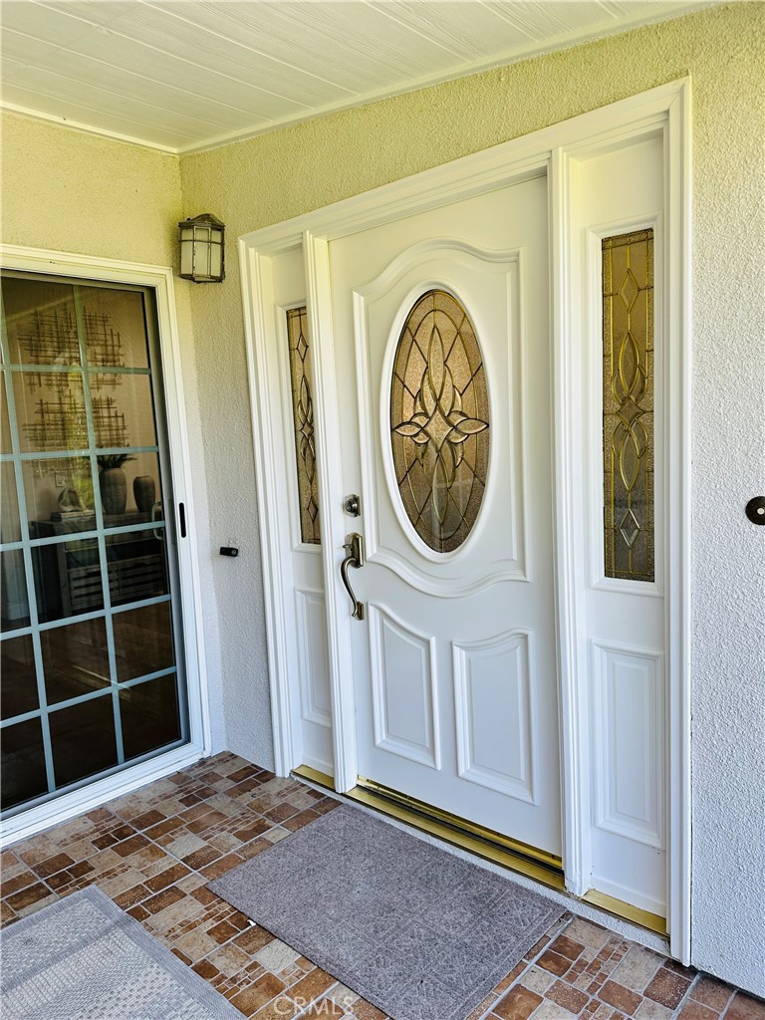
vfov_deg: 71.6
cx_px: 382
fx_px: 707
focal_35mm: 24
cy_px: 510
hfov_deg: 56.8
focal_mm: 6.86
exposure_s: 1/284
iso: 80
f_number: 1.78
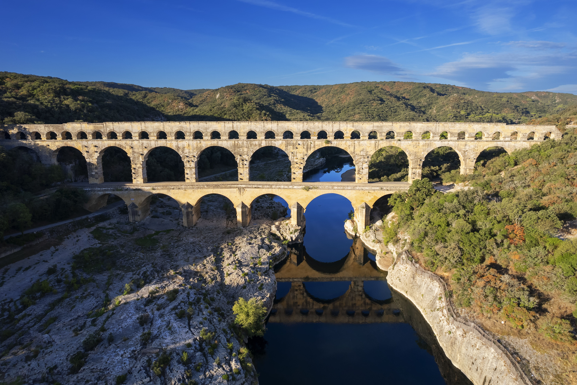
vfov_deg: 57.2
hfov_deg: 78.6
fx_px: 353
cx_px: 288
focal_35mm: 22
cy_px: 192
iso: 100
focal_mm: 8.38
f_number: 2.8
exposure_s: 1/1000
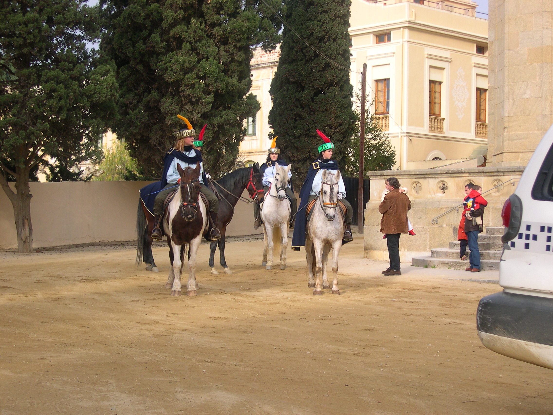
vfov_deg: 20.4
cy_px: 208
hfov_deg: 27.0
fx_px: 1150
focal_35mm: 72
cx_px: 276
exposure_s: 1/312
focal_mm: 15.3
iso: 100
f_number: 3.8
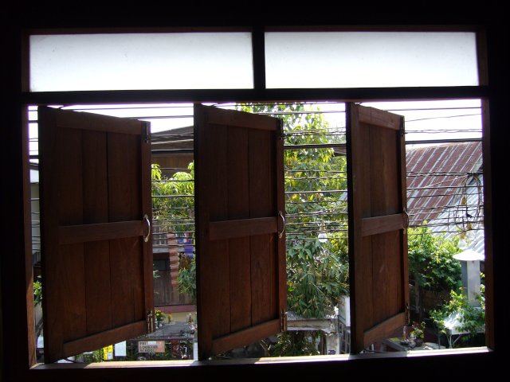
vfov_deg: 40.7
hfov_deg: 52.6
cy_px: 191
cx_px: 255
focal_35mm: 35
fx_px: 516
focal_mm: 5.8
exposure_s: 1/400
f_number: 2.8
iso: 100
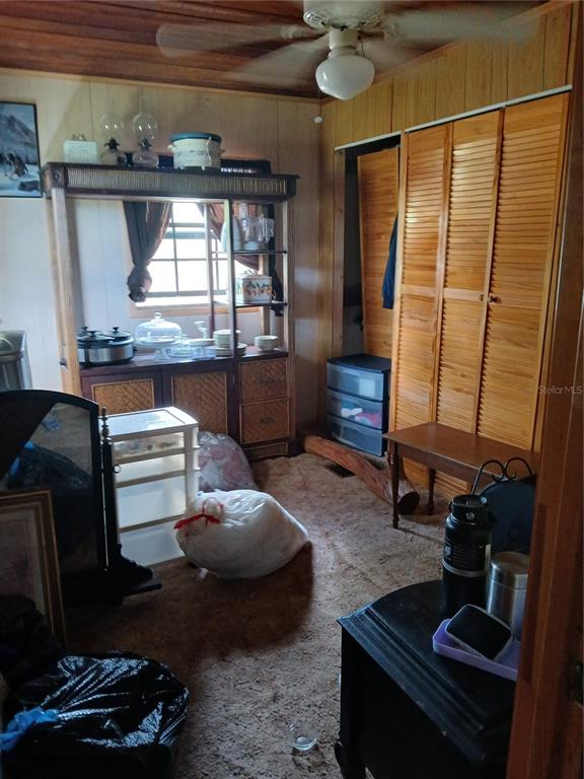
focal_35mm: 26
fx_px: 585
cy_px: 390
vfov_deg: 67.3
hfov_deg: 53.1
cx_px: 292
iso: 320
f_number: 1.8
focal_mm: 3.98
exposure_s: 1/24
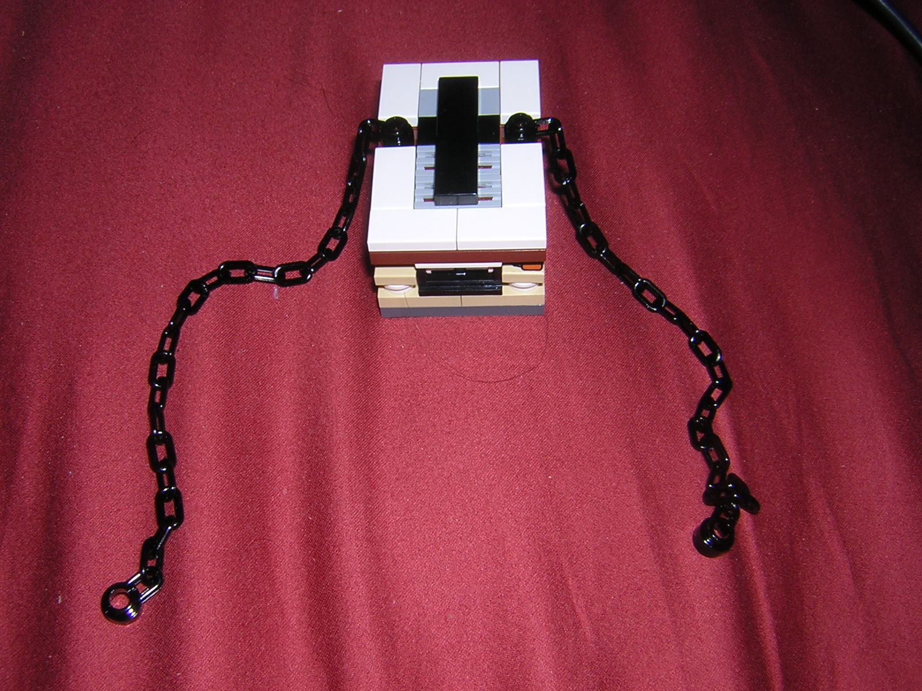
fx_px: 959
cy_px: 346
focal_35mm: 36
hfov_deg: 51.4
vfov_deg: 39.7
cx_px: 461
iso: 100
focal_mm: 4.7
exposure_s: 1/60.1
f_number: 5.2
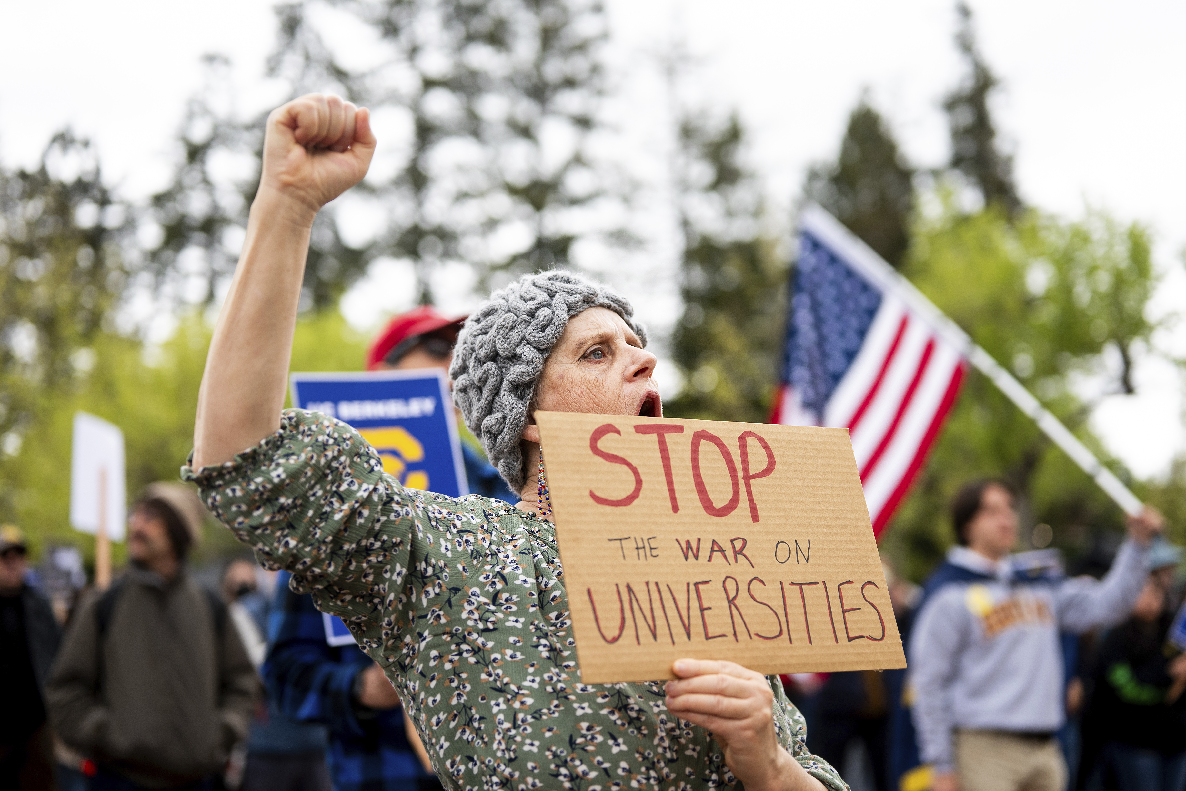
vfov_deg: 27.0
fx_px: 1647
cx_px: 593
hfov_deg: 39.6
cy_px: 396
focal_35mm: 50
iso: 400
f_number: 2
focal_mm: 50
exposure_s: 1/2000
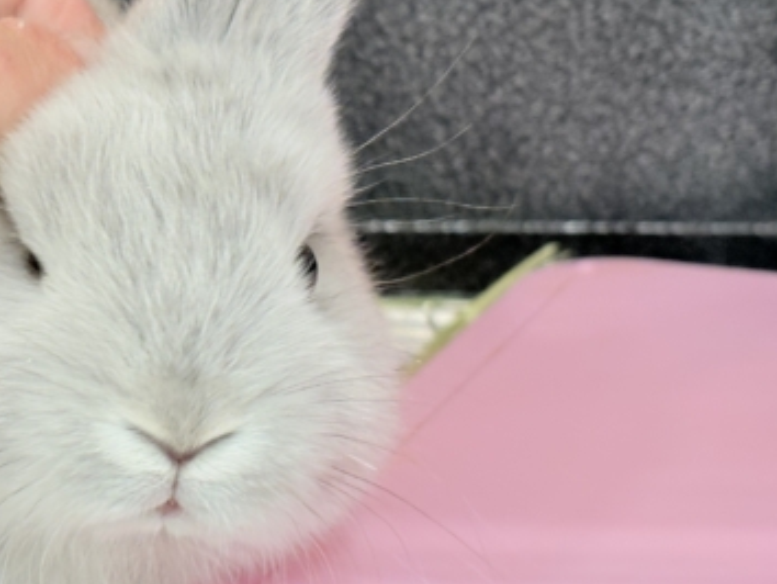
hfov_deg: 20.6
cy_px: 285
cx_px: 134
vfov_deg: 15.7
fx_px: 2111
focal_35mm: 94
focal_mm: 5.96
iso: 125
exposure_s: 1/33
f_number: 1.6
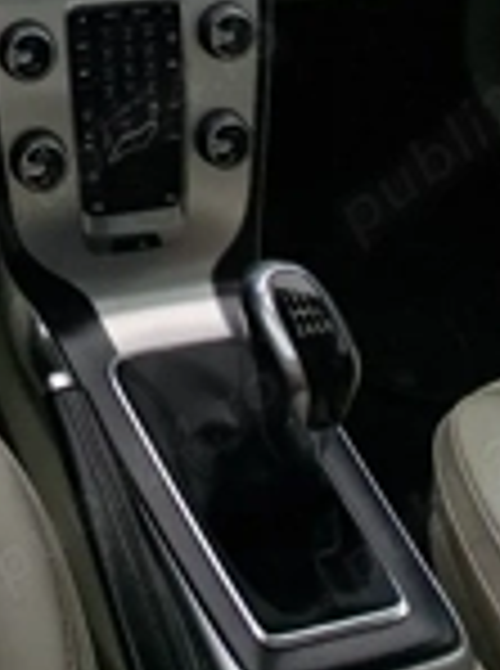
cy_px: -171
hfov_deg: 32.2
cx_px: -126
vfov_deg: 37.0
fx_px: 677
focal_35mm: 35
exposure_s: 1/50
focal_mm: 1.74
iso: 40
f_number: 2.2
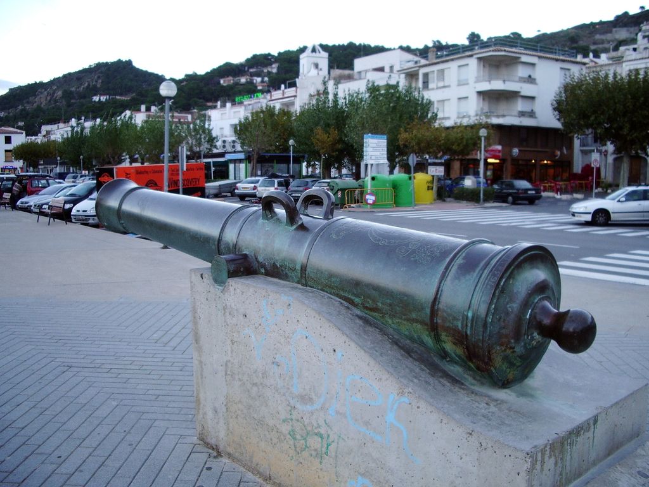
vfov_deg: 40.7
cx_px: 324
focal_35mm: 35
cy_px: 244
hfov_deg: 52.6
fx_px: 656
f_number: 2.6
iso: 100
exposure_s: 1/60
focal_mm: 5.8
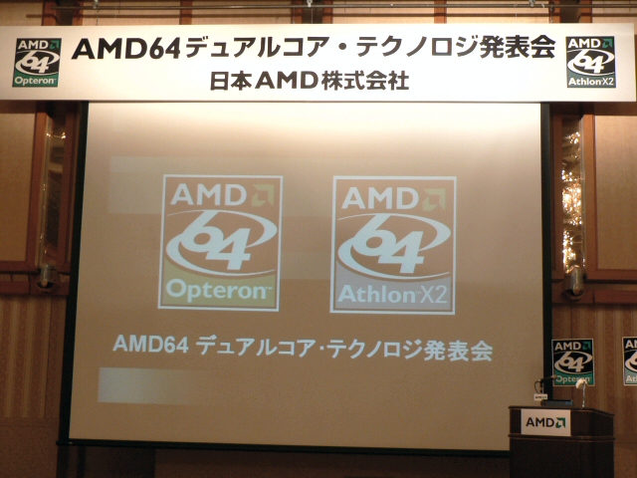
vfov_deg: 30.9
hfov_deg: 40.4
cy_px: 239
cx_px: 318
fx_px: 865
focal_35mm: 47
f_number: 2.8
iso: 150
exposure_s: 1/30
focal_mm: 7.9
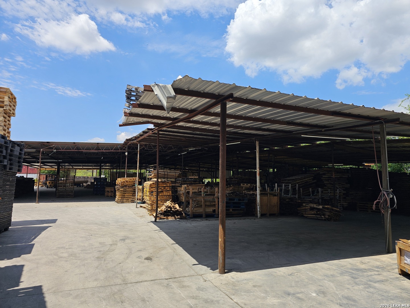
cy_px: 154
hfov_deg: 73.9
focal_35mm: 23
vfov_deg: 58.9
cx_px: 205
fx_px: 272
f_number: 1.7
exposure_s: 1/765
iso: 10
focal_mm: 6.3
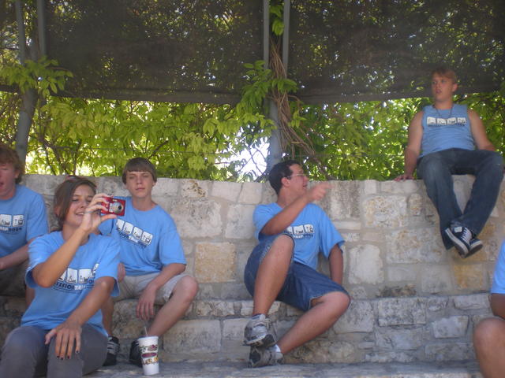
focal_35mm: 38
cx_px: 252
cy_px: 189
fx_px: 554
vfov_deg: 37.7
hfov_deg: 49.0
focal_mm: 6.3
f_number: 3.1
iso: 64
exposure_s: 1/122
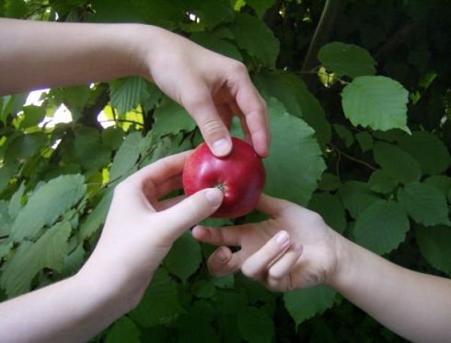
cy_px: 172
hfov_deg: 51.2
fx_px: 471
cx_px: 226
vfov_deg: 39.9
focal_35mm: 36
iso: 100
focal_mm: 6
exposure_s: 1/110
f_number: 2.8
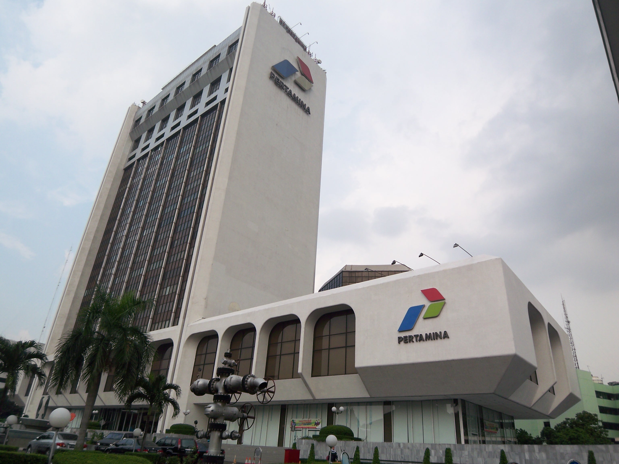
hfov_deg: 73.9
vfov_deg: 58.9
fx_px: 411
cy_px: 232
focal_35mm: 23
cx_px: 310
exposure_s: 1/320
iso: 50
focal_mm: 3.8
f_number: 2.8
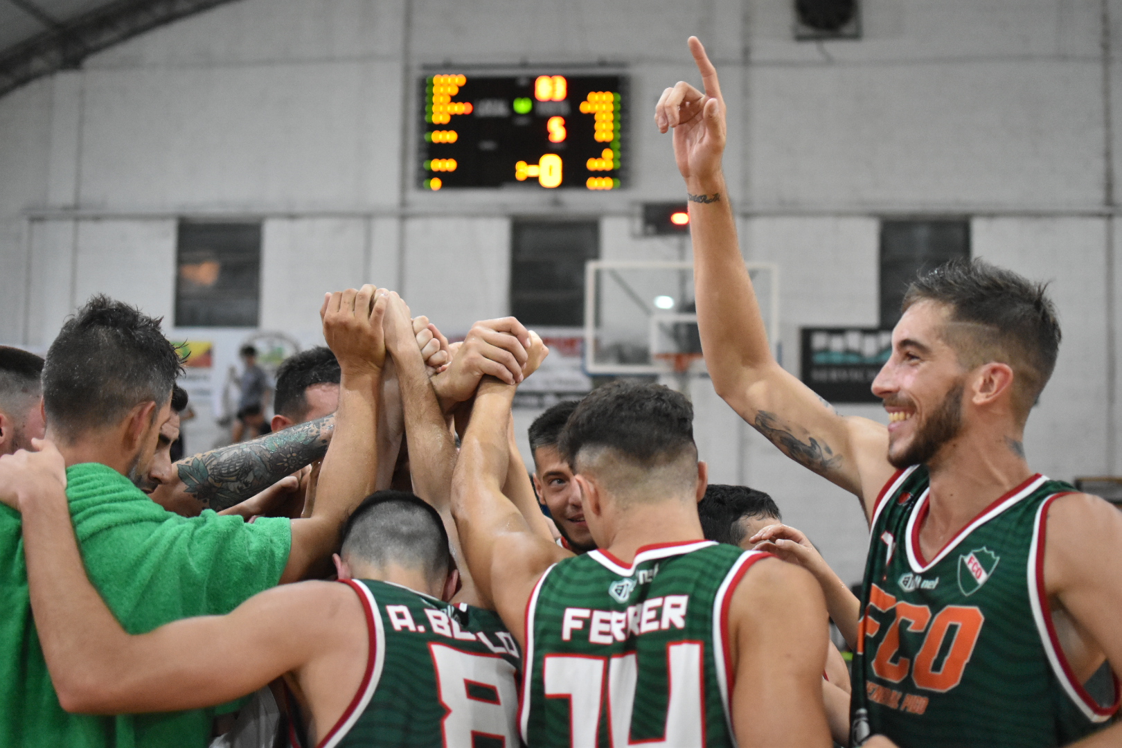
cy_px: 374
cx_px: 561
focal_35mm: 52
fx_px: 1636
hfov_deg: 37.9
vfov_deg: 25.8
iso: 3200
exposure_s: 1/800
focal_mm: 35
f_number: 1.8
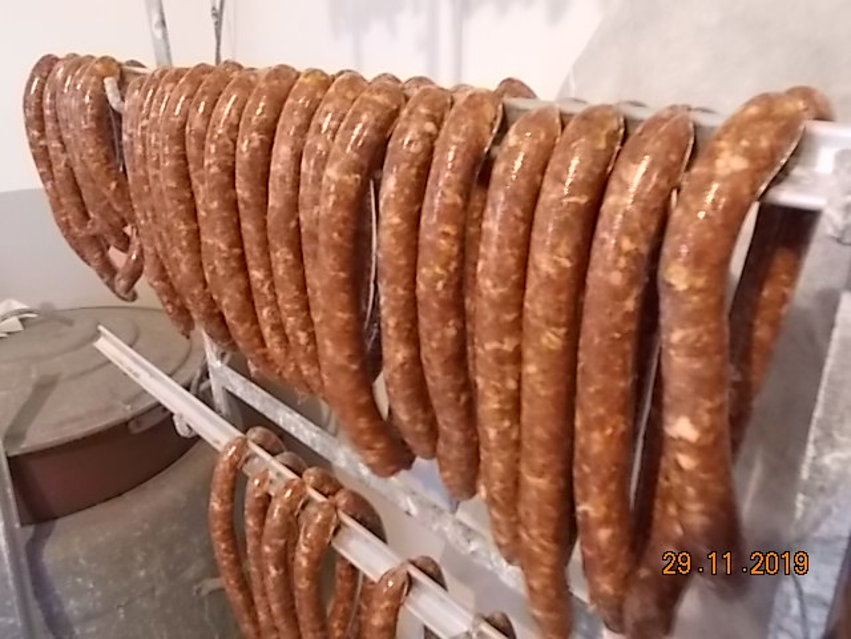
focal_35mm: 30
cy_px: 320
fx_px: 738
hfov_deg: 60.0
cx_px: 426
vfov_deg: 46.8
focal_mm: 5.3
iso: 320
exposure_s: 1/2
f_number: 3.4
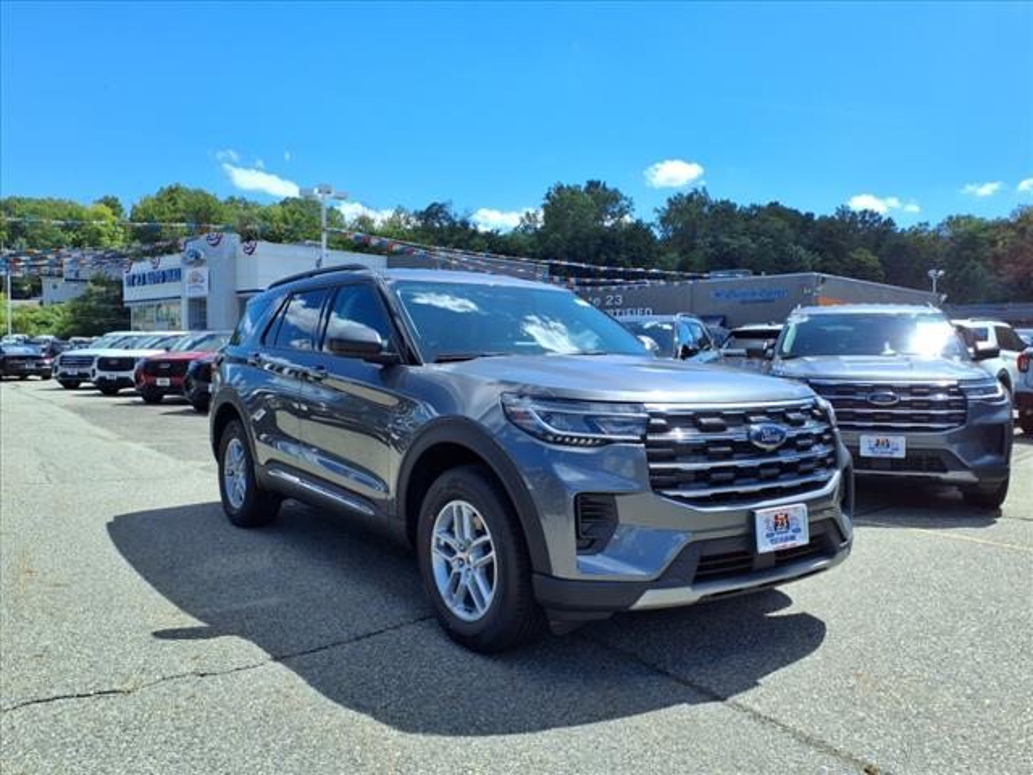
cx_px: 516
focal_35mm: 27
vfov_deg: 51.4
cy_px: 388
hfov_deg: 65.3
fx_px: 806
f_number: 1.9
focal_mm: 3.58
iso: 40
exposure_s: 1/1667
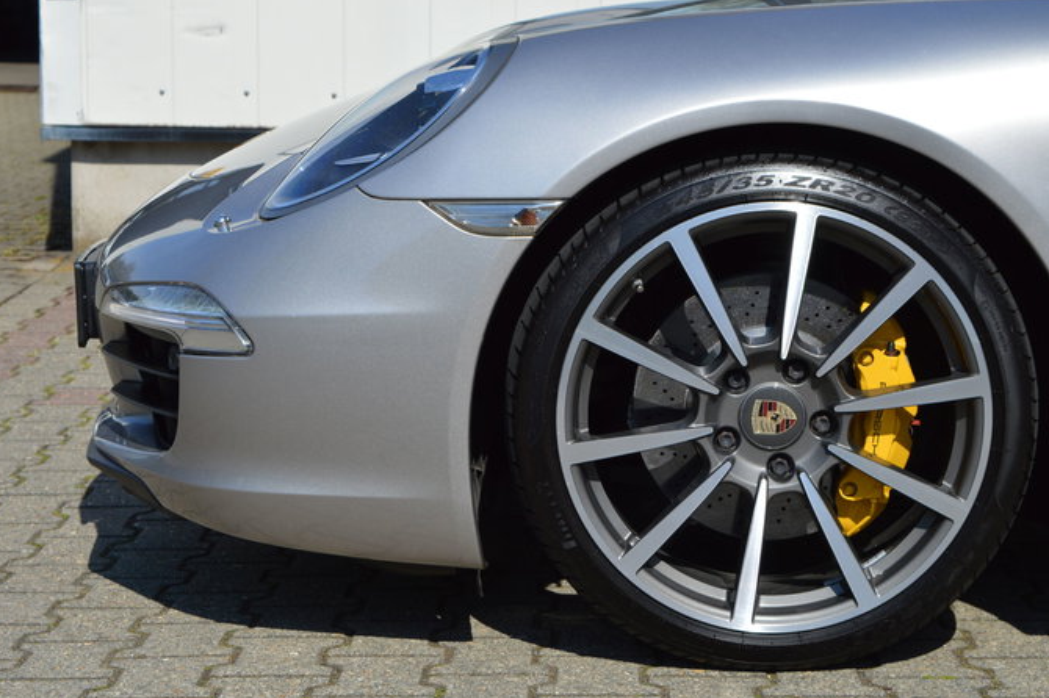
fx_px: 2505
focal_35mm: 86
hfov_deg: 23.6
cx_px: 586
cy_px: 381
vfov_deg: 15.9
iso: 100
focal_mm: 50
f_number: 9
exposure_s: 1/320
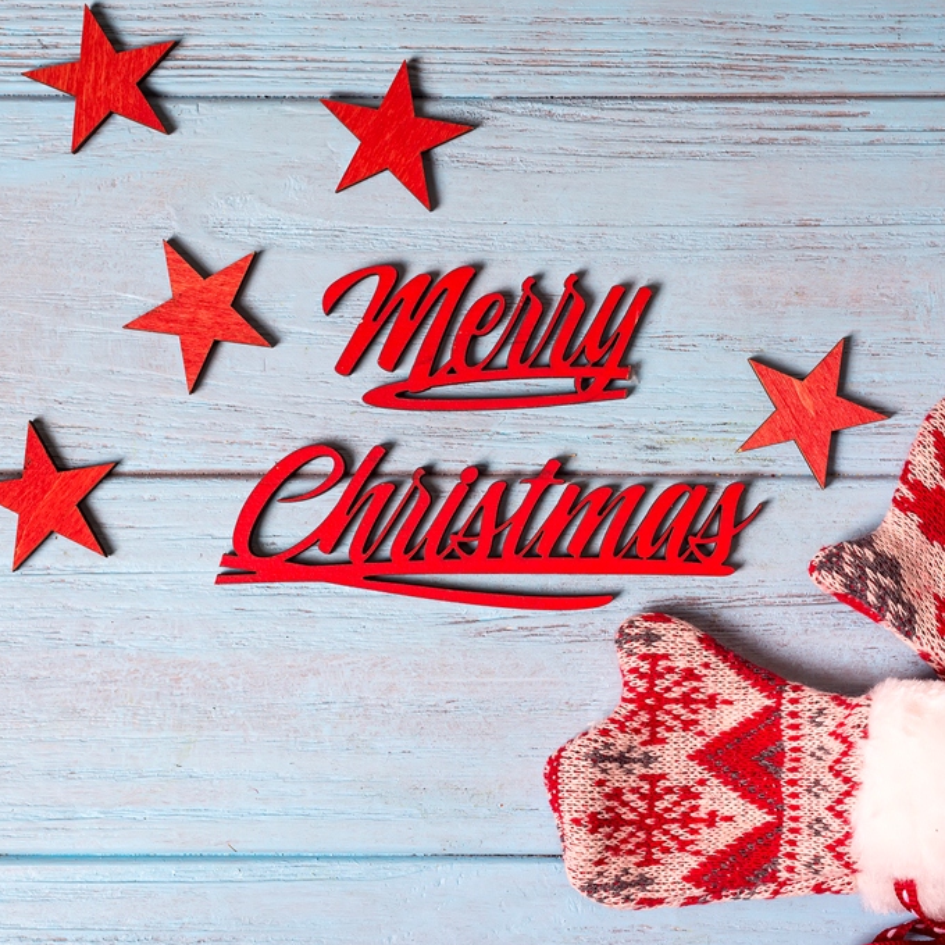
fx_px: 1977
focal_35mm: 64
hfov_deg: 26.9
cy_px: 473
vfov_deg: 26.9
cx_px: 505
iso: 100
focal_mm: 50
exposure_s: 1/100
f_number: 7.1
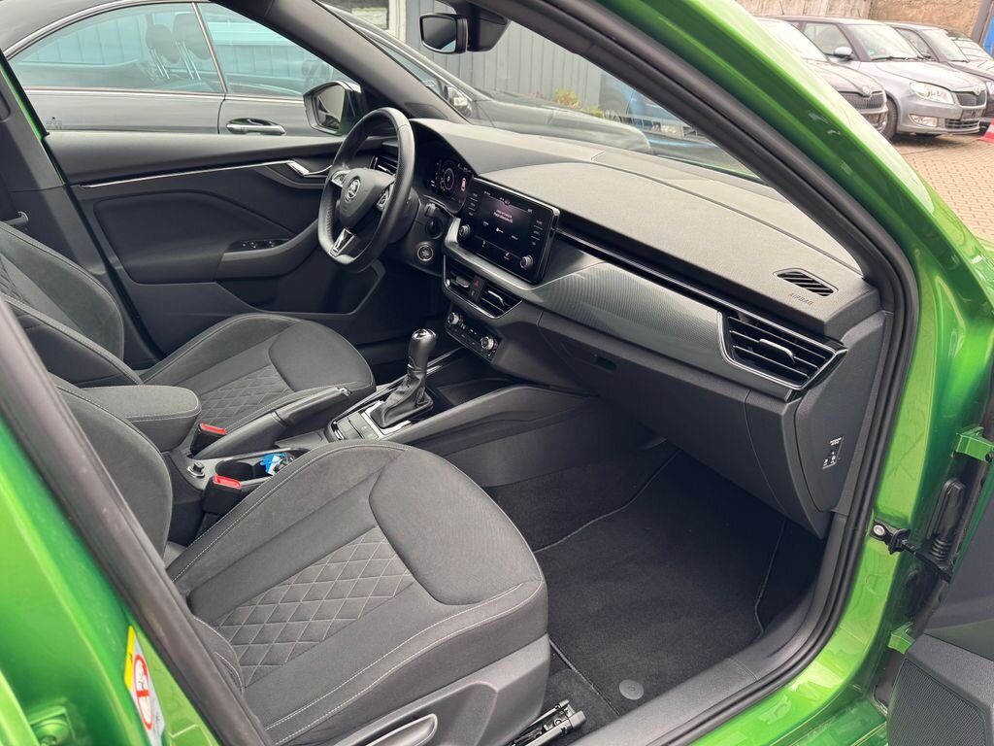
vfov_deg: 56.8
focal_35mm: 24
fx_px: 689
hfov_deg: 71.6
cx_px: 497
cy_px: 373
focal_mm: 6.76
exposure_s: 1/121
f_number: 1.78
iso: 80
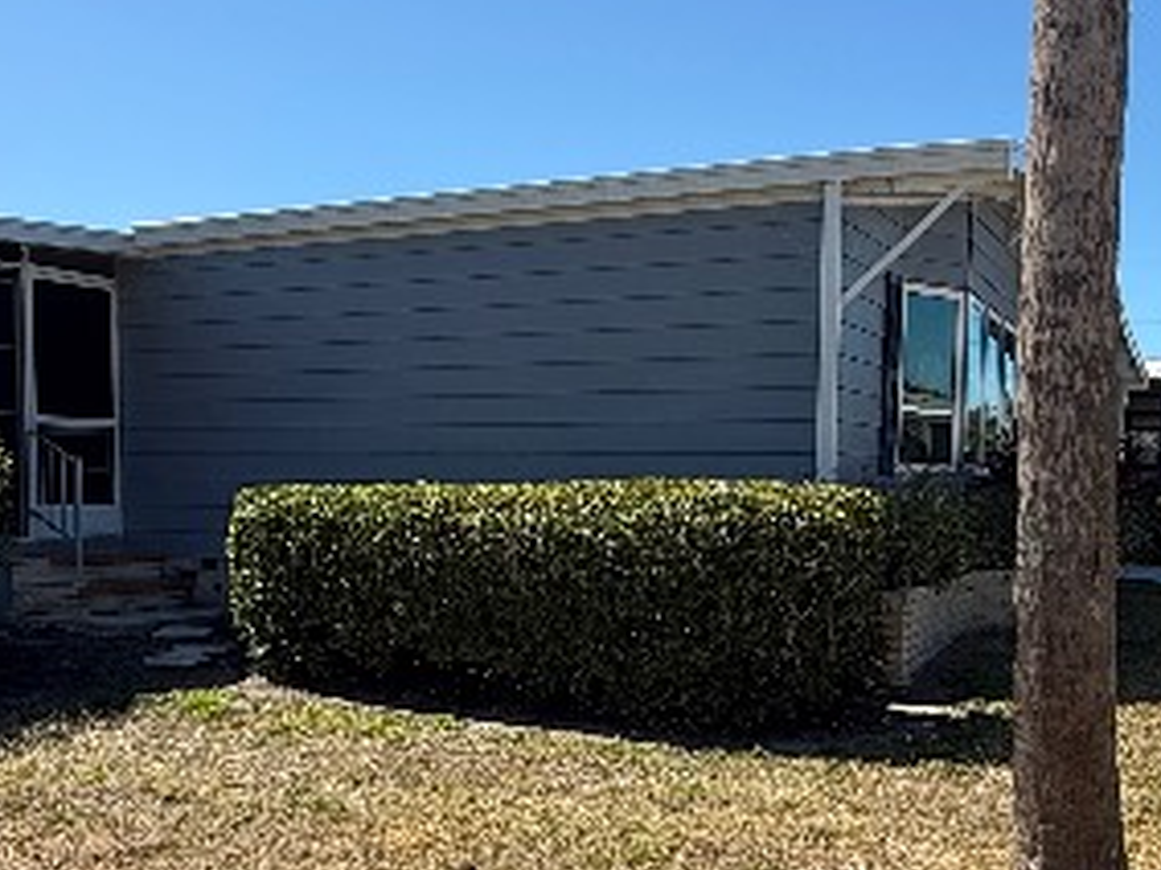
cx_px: 537
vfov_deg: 34.0
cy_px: 593
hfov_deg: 44.8
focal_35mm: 42
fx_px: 1408
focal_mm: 2.22
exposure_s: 1/1399
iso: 50
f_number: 2.2
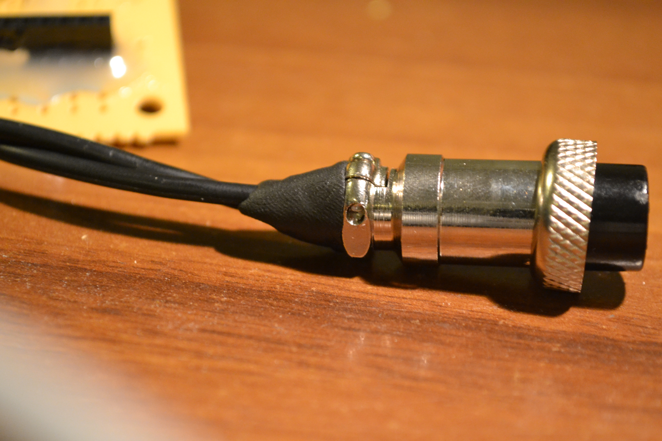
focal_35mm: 82
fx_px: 1517
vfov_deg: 16.6
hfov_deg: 24.6
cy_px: 220
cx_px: 331
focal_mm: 55
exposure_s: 1/15
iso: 2200
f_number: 5.6
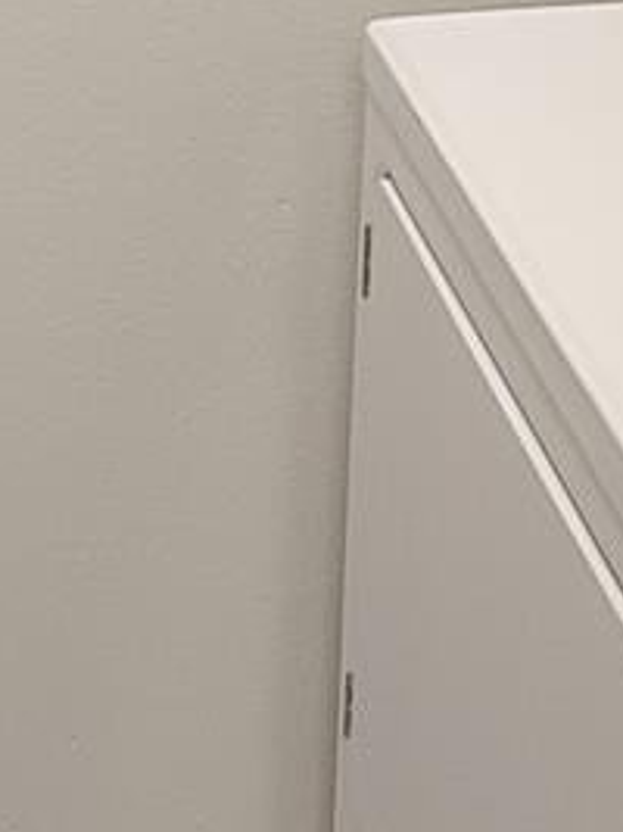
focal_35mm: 117
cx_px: -47
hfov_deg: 12.5
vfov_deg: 16.8
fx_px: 2810
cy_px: 337
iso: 150
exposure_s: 1/120
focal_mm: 4.81
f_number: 1.8
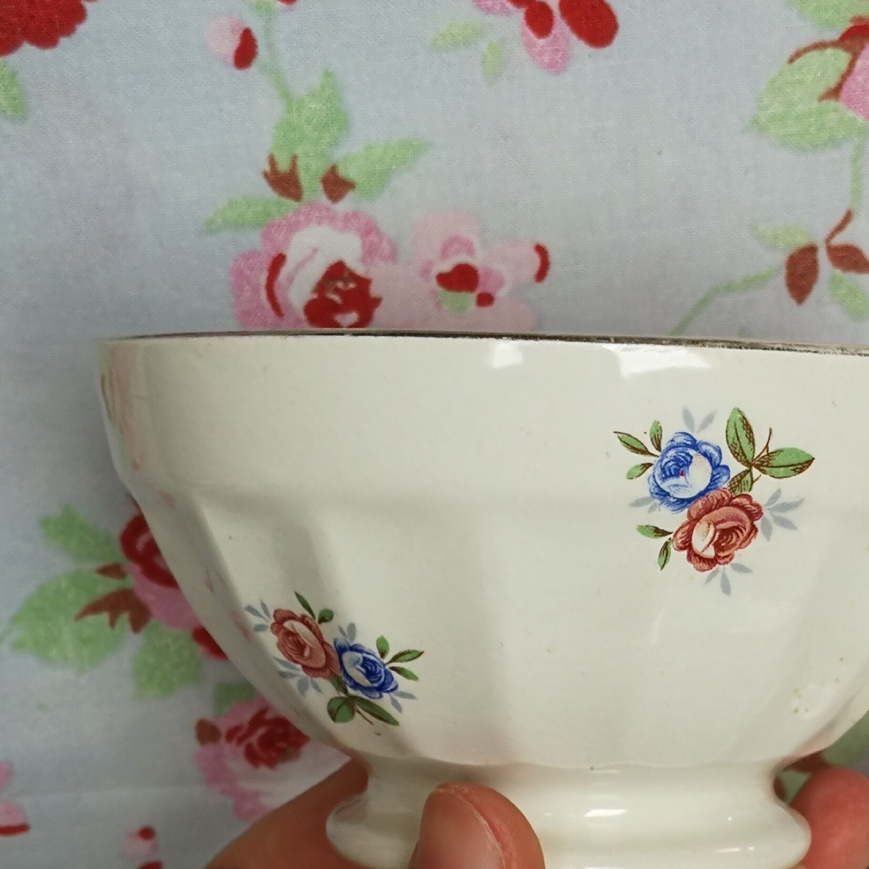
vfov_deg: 24.0
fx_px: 1988
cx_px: 749
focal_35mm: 70
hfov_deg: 24.1
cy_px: 776
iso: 80
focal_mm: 3.95
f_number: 2.2
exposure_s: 1/50
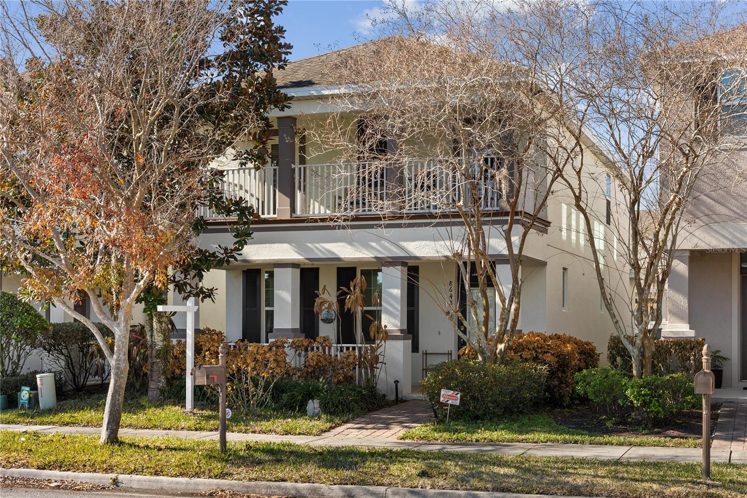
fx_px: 996
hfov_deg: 41.1
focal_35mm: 48
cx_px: 374
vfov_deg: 28.1
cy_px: 249
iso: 80
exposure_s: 1/10
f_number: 8
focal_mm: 48
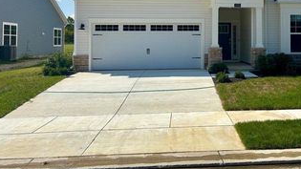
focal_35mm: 45
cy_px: 30
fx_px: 359
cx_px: 214
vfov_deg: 26.0
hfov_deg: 44.4
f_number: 1.6
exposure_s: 1/6329
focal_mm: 5.96
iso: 50
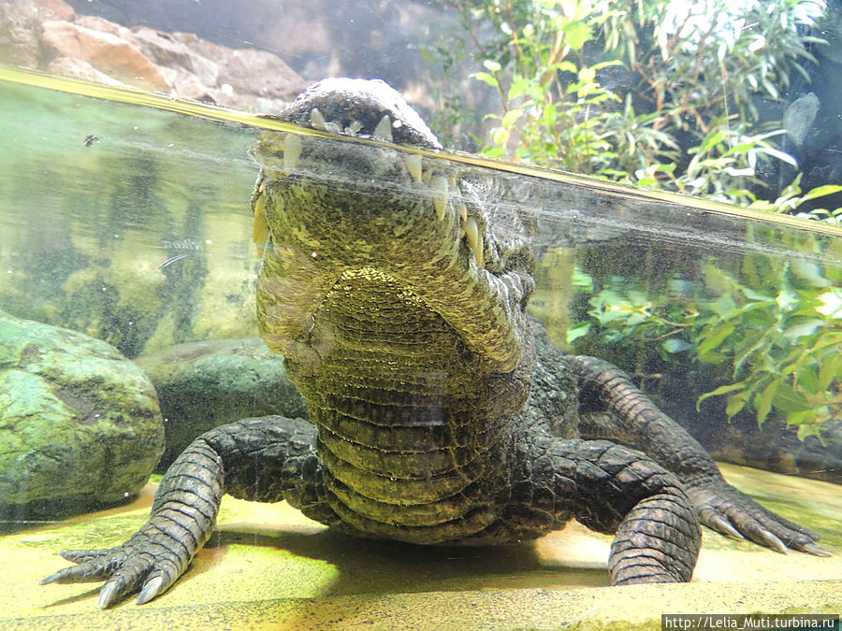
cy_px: 316
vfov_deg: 56.8
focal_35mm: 24
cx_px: 421
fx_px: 584
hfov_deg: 71.6
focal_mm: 4.3
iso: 400
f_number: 3
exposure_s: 1/15
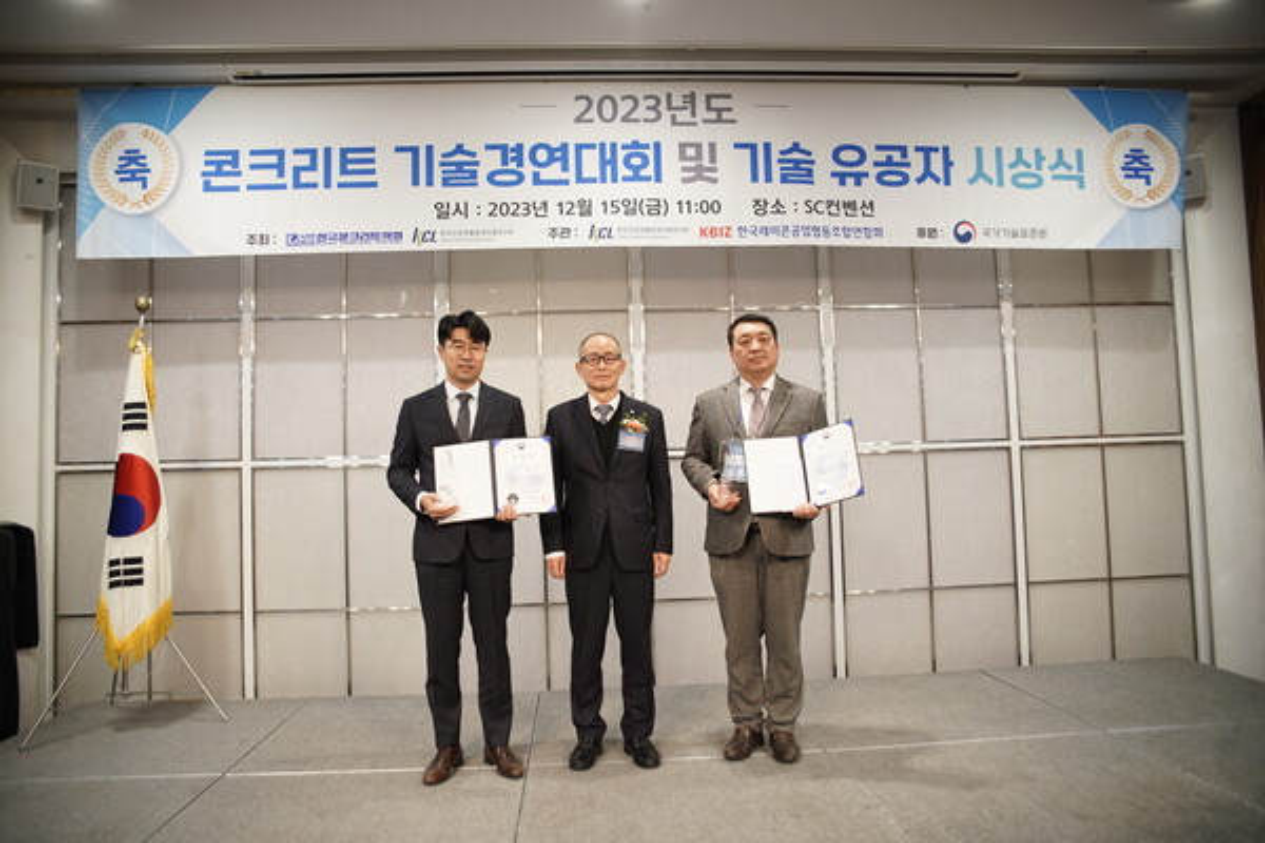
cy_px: 422
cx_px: 632
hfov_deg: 73.7
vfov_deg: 53.1
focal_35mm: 24
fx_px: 843
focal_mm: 24
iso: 1600
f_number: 2.8
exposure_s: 1/200
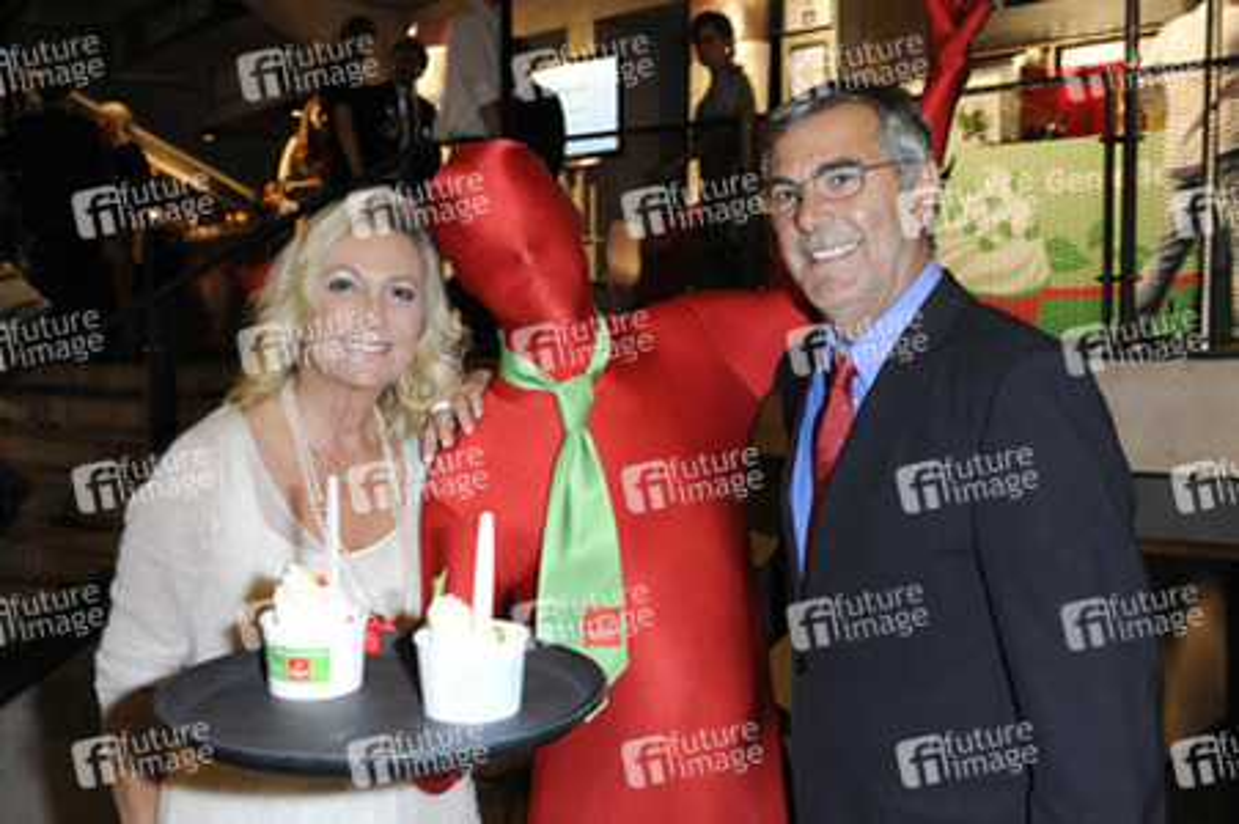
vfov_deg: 33.4
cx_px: 620
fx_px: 1376
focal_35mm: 40
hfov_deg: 48.5
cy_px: 412
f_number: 5.6
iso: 1250
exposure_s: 1/30
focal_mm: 40
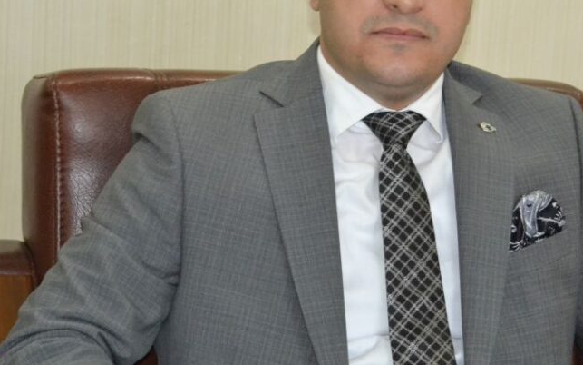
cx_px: 358
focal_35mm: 151
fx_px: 2399
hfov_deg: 13.8
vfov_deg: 8.7
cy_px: 119
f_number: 5
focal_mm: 62
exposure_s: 1/60
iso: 3200
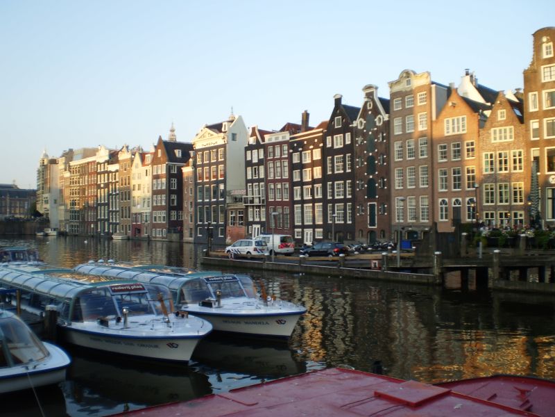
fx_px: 577
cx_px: 278
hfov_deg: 51.4
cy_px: 208
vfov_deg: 39.7
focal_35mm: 36
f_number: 3.1
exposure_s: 1/160
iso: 64
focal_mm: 6.3
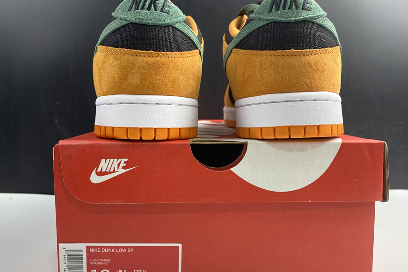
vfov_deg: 42.3
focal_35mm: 31
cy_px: 143
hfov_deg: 60.3
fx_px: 351
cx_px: 203
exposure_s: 1/50
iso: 80
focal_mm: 4.25
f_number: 1.8
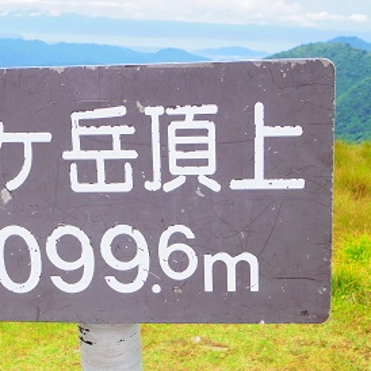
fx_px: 922
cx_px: 106
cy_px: 194
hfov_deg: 22.6
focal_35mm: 76
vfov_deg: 22.8
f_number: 4.5
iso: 200
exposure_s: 1/160
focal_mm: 12.8
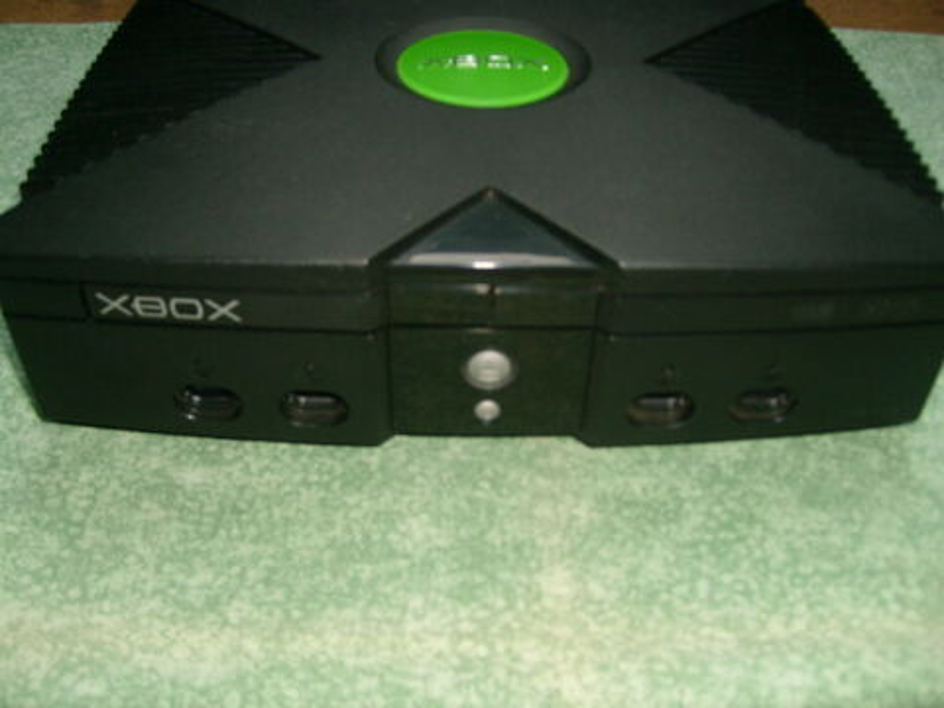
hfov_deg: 52.6
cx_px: 472
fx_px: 954
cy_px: 354
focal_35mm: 35
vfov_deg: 40.7
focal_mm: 5.8
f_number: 2.8
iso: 100
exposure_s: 1/45
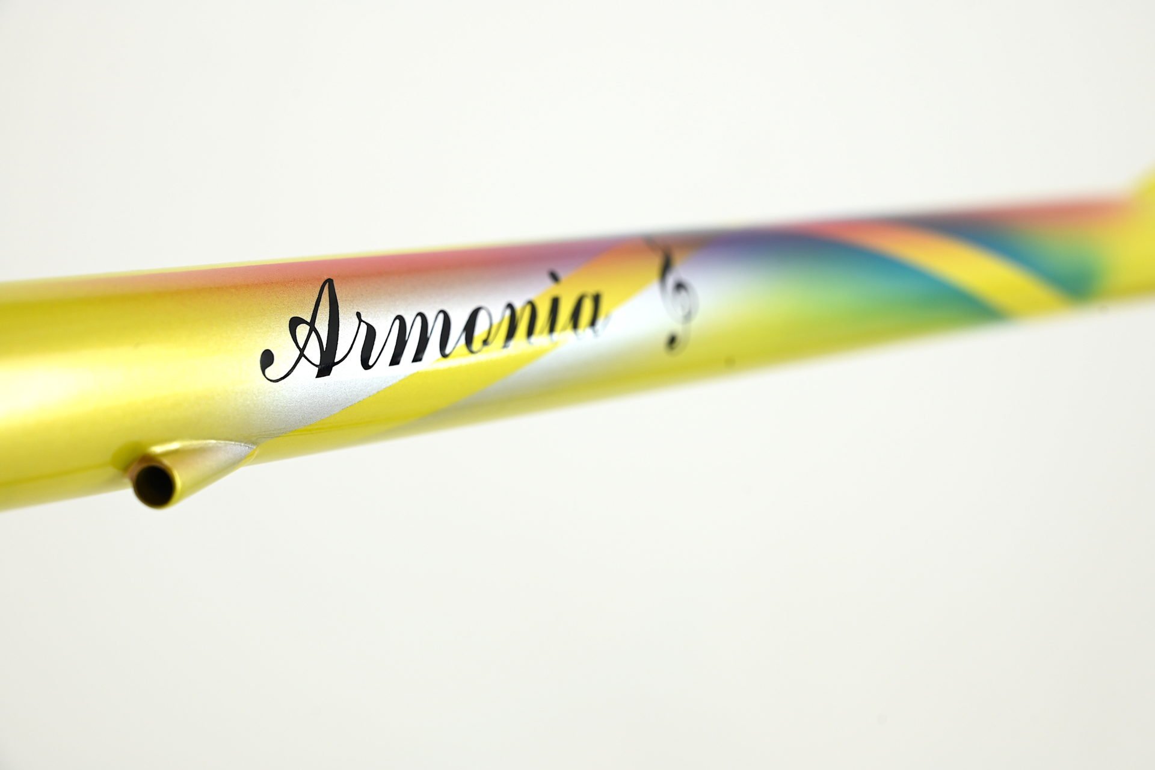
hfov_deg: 28.9
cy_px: 385
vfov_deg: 19.4
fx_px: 2245
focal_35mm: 70
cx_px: 578
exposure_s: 1/50
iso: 320
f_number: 8
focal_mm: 70
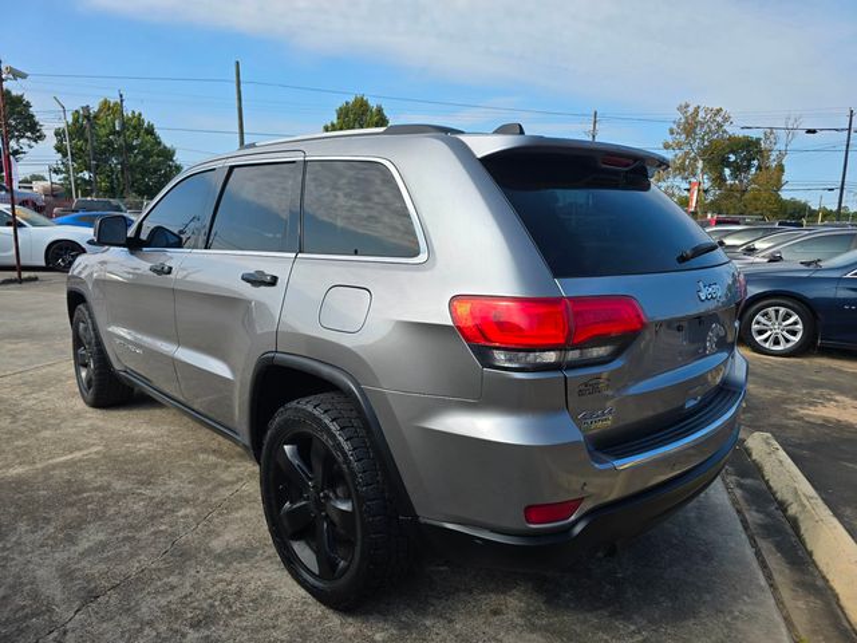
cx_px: 428
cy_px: 322
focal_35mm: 23
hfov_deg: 73.9
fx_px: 569
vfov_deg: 58.9
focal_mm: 6.3
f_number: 1.7
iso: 12
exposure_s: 1/604
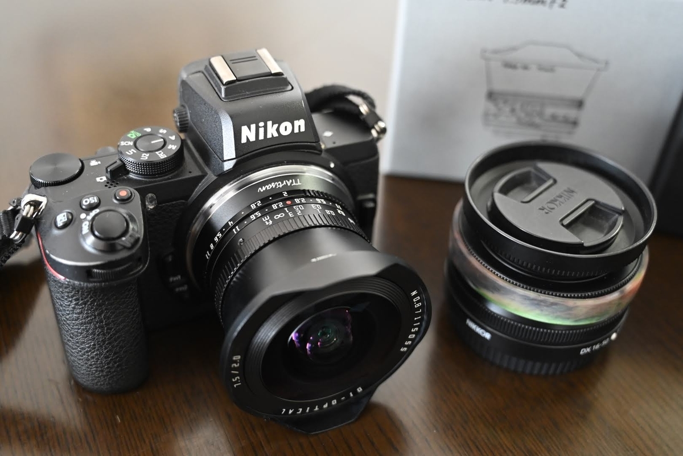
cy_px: 228
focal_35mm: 42
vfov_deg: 31.9
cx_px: 342
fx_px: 797
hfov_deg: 46.4
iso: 2500
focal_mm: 42
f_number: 4
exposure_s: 1/40
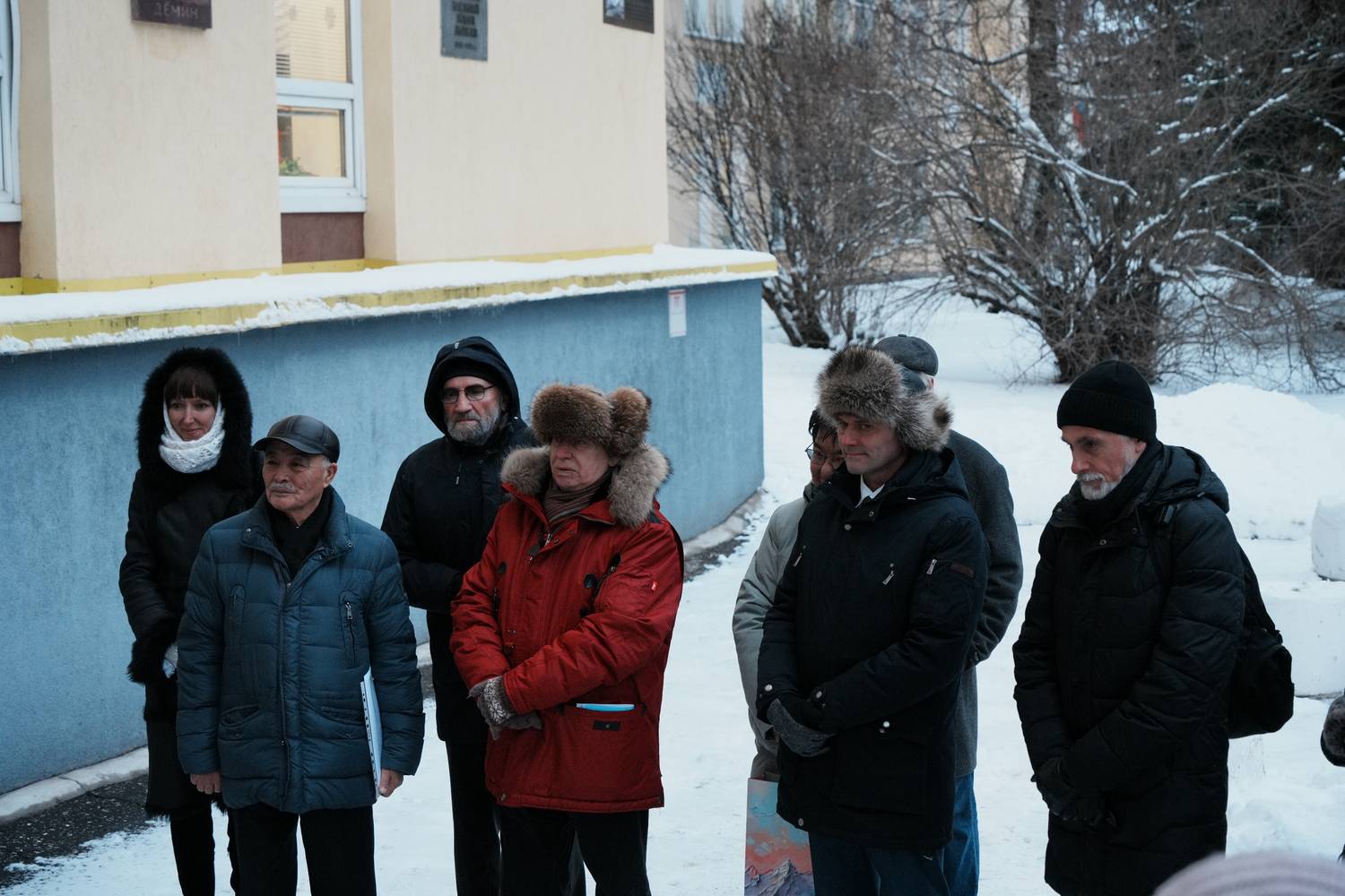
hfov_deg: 34.5
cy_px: 448
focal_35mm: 58
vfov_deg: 23.4
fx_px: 2167
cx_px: 672
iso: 1600
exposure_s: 1/125
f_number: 5.6
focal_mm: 58
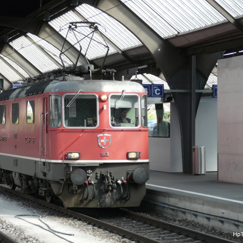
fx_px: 1072
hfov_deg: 12.9
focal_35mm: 135
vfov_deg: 12.9
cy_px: 122
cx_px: 89
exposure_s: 1/80
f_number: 3.6
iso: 100
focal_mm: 18.8
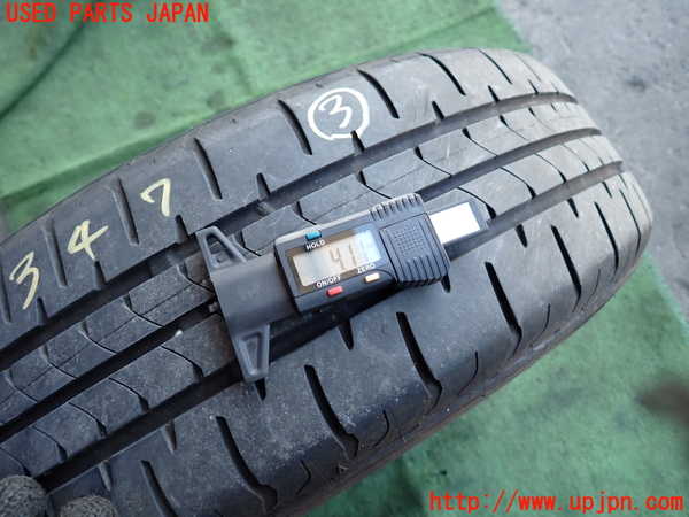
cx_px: 344
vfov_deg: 54.9
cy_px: 258
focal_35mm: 25
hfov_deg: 69.4
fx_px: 498
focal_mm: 4.5
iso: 200
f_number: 2
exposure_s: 1/125
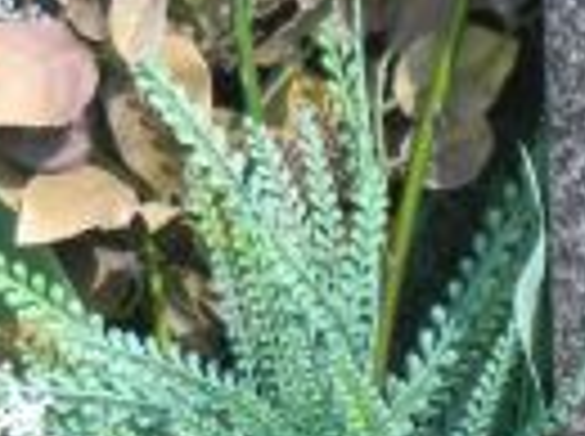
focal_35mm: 297
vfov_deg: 4.9
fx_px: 5010
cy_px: 672
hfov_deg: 6.6
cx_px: 891
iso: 80
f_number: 4.2
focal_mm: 9.9
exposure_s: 1/327
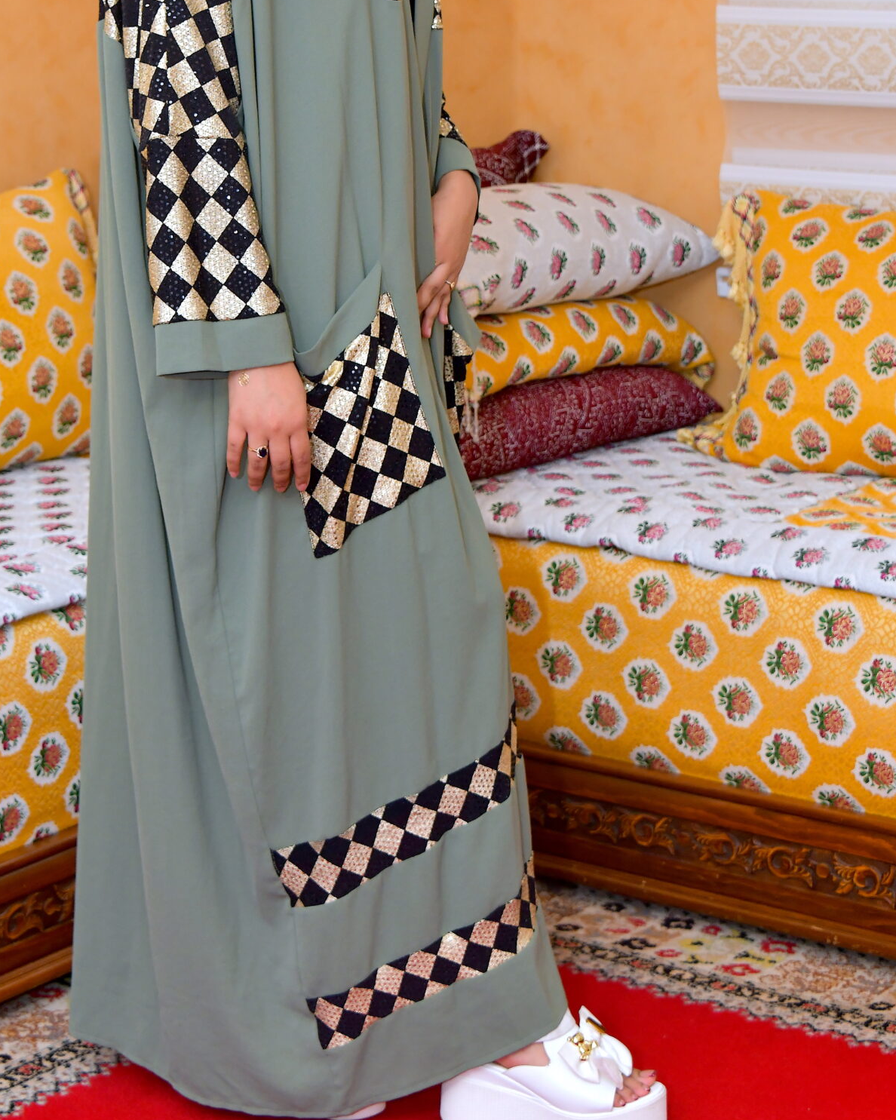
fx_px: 2950
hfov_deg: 17.2
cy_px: 278
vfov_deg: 21.3
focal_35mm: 89
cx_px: 338
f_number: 7.1
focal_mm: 55
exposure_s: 1/125
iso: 1000
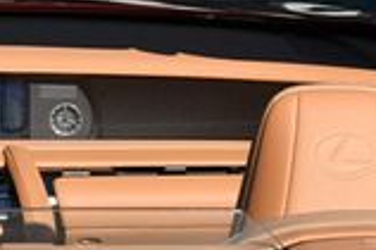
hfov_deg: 7.9
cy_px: 24
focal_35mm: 260
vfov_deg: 5.3
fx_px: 2713
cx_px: -62
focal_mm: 32
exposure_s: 1/250
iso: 140
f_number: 8
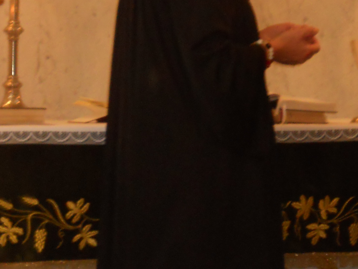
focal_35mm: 164
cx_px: 285
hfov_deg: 12.0
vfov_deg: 9.0
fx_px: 1696
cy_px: -33
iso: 200
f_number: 4.8
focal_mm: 9.8
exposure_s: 1/30
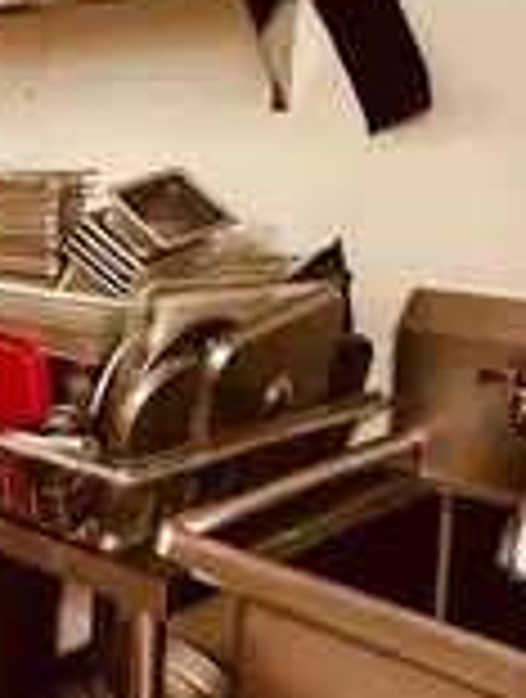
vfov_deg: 38.8
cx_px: -319
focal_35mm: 48
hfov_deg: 22.9
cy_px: 200
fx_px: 969
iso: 500
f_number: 2.2
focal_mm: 2.22
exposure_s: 1/60
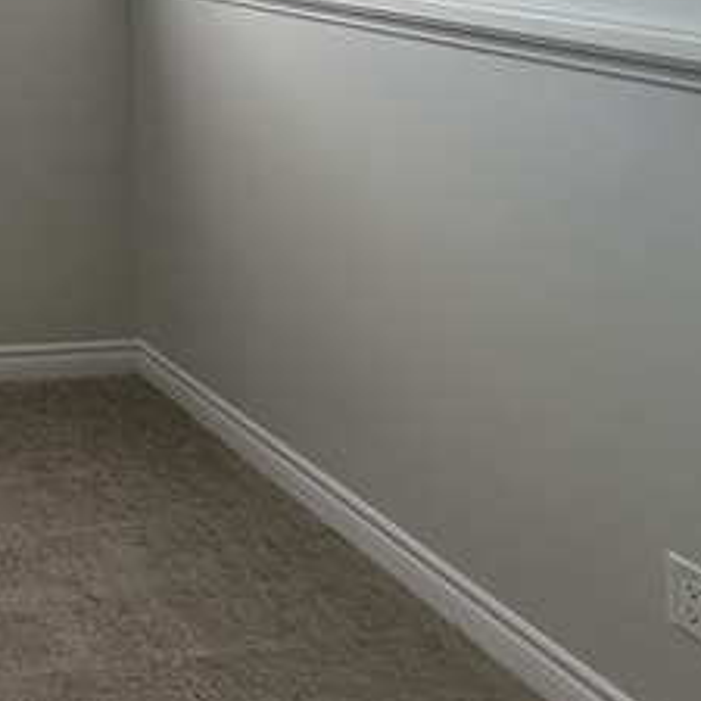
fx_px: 1008
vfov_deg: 32.0
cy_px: -137
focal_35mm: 44
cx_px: -427
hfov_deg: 25.3
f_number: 2.2
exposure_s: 1/99
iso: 80
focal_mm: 2.22
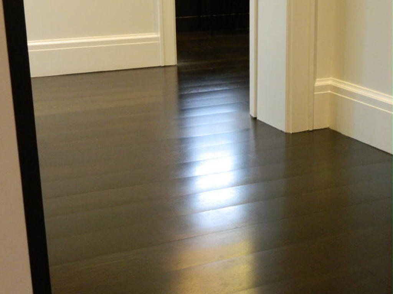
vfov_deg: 35.1
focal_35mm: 41
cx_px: 196
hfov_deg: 45.8
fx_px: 465
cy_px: 147
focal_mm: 7.3
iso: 400
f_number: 3.5
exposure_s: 1/15
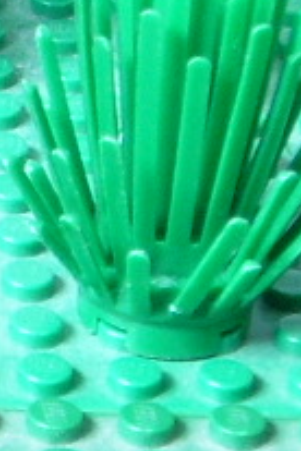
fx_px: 4515
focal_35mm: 360
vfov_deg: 5.7
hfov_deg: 3.7
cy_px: 386
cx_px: -755
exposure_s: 1/6
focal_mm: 10.7
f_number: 3.7
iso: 141
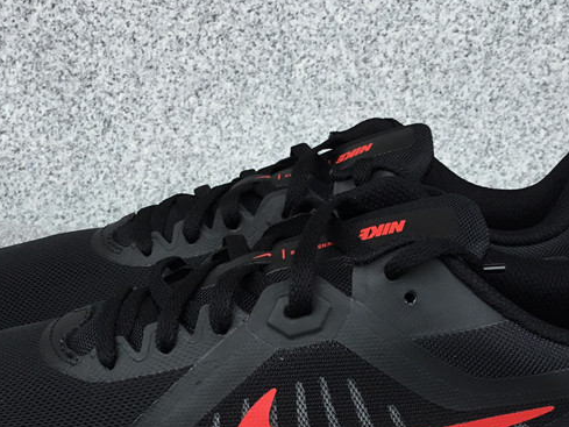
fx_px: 937
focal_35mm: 57
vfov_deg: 25.0
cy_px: 368
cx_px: 284
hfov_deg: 33.8
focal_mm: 3.3
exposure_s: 1/291
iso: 25
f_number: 2.4
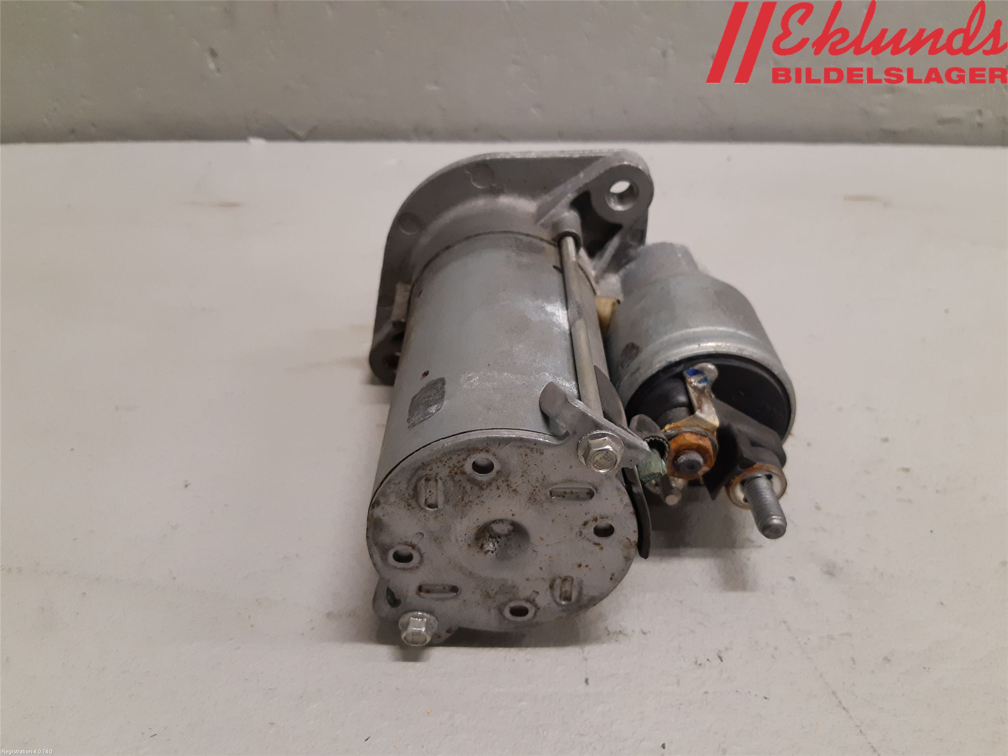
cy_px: 378
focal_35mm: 26
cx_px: 504
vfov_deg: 53.1
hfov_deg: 67.3
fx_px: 757
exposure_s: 1/50
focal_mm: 3.93
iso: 200
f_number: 1.7
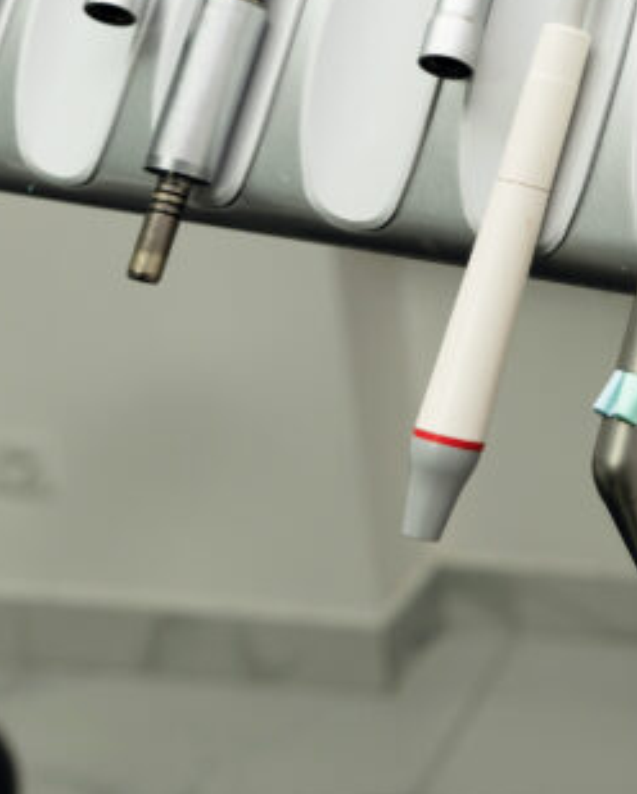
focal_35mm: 90
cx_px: 971
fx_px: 2117
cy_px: -68
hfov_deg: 15.7
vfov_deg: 20.3
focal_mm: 29
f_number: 3.5
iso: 200
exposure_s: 1/200
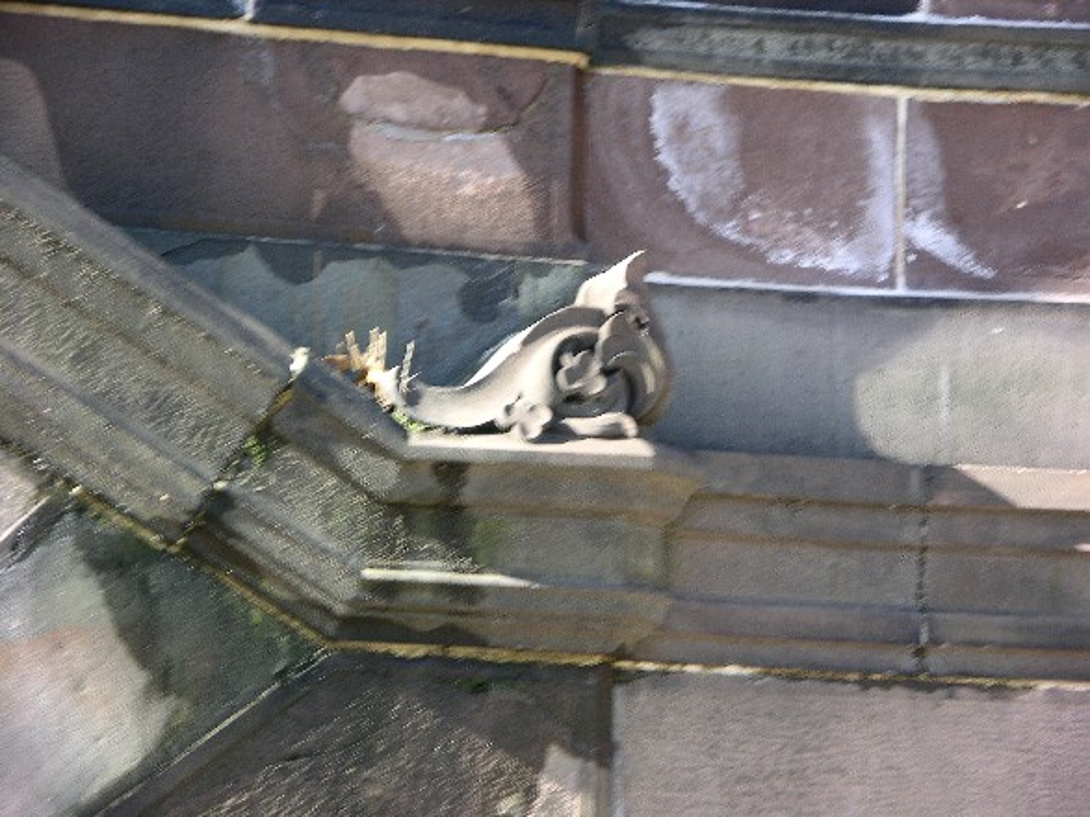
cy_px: 408
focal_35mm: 160
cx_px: 545
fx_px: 5037
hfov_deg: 12.4
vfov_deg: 9.3
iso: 50
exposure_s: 1/35.4
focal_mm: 41.1
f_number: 3.9
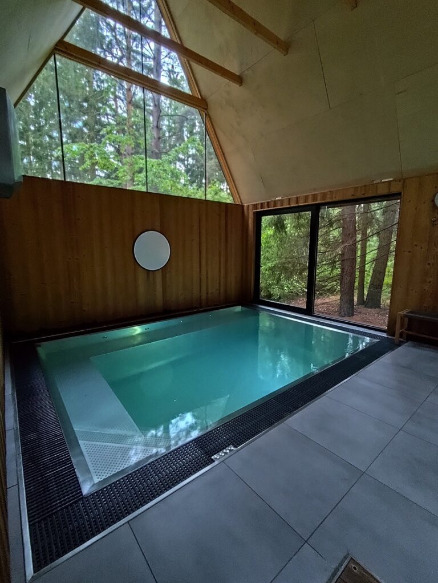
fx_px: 270
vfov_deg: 94.5
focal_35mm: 16
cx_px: 219
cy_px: 292
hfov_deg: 78.2
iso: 800
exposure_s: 1/20
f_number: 2.2
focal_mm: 1.65
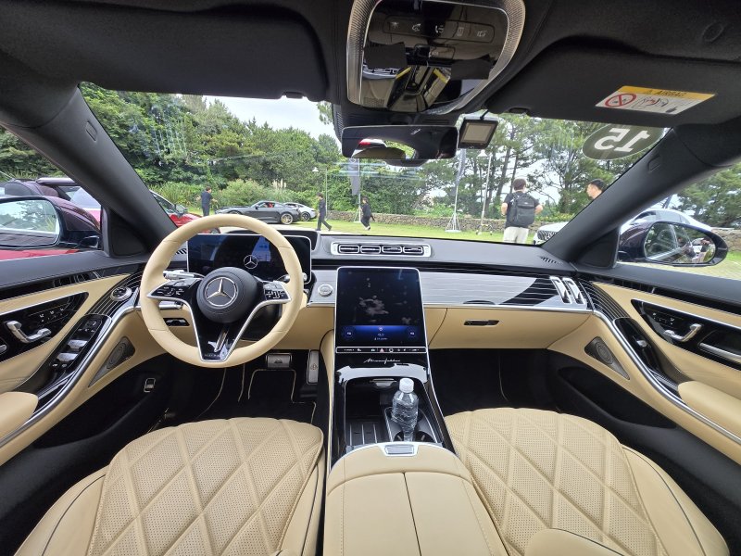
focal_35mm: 13
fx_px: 278
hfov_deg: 106.2
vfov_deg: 89.9
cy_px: 278
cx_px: 370
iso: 25
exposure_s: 1/121
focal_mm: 1.7
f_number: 2.2
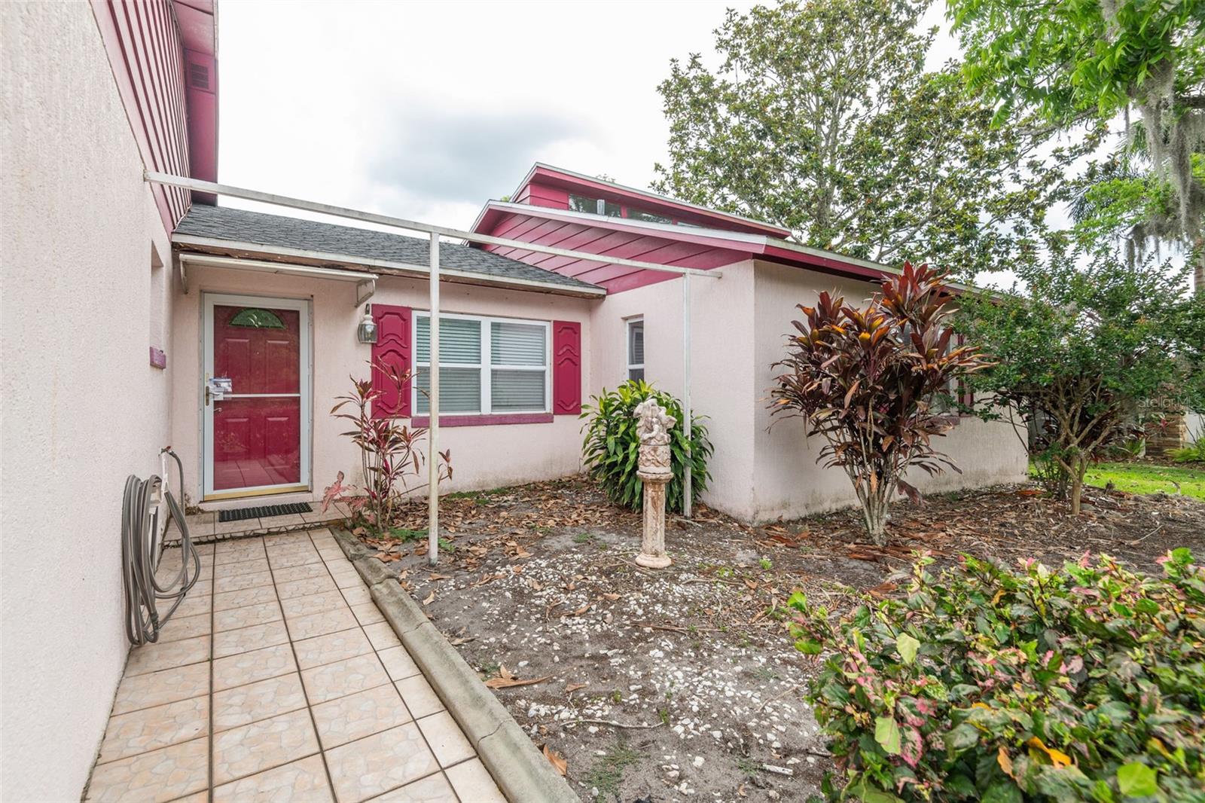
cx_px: 602
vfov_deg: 73.7
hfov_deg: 96.7
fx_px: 535
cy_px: 402
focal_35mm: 16
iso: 400
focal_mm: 16
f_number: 8
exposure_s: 1/200
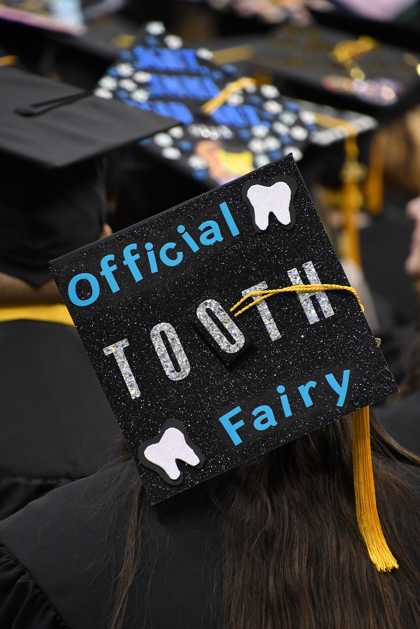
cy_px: 314
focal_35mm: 450
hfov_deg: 3.1
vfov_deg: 4.6
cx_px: 210
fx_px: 7874
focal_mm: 300
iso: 2500
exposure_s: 1/125
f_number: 6.3
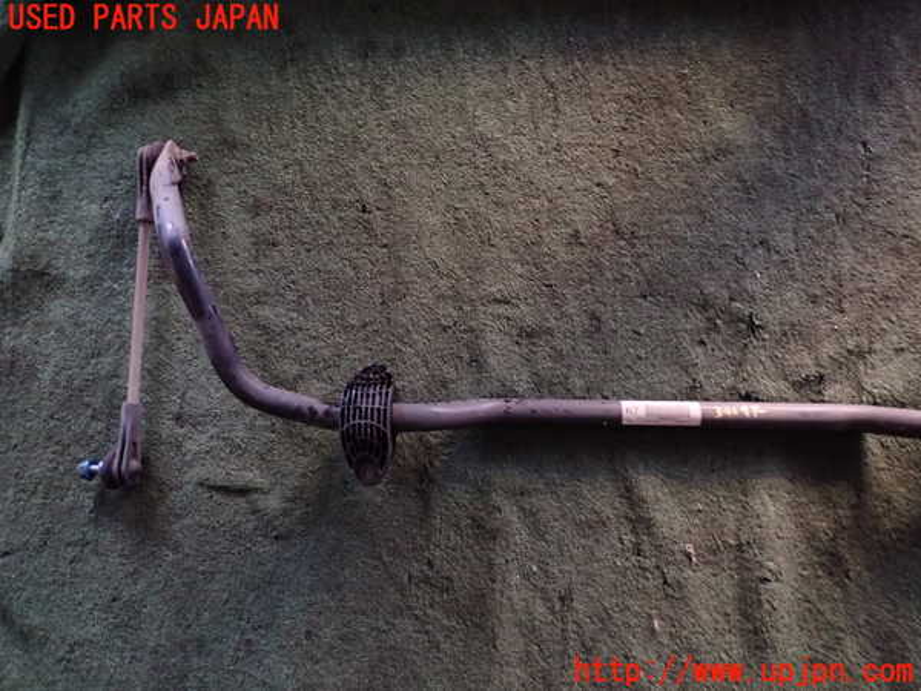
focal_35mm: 25
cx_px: 460
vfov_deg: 54.9
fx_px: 665
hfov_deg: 69.4
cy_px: 346
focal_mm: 4.5
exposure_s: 1/30
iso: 500
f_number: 2
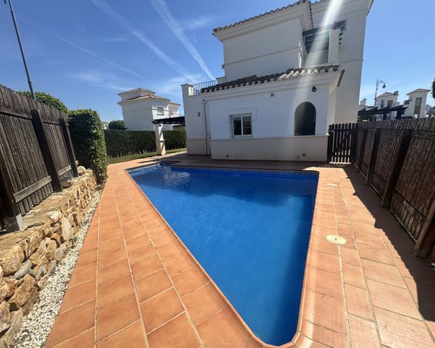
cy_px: 173
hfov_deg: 96.7
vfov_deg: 84.1
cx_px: 227
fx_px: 193
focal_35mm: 15
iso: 50
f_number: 2.2
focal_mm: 2.22
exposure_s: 1/2028
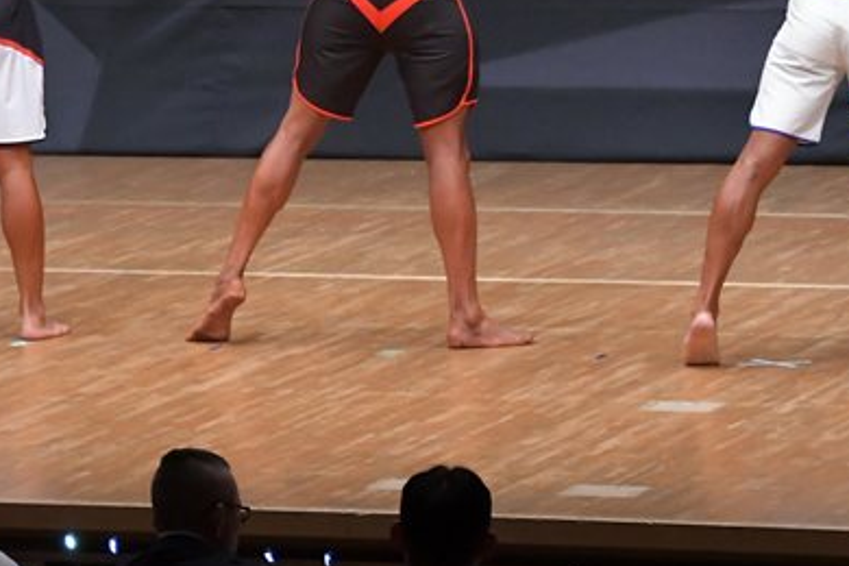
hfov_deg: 5.1
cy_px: 44
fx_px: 9456
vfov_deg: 3.4
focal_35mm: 401
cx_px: 53
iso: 6400
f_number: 5.6
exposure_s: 1/400
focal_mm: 135
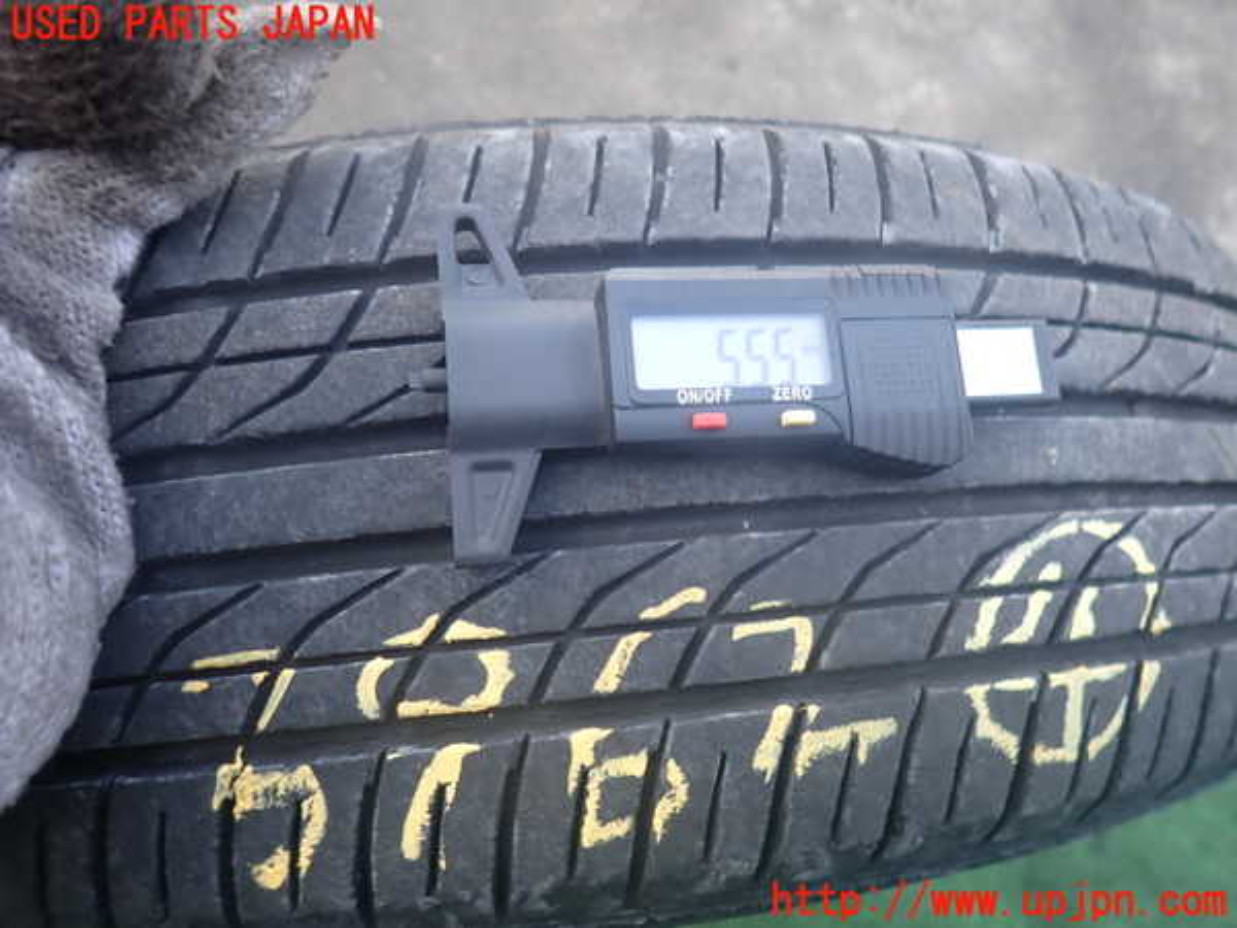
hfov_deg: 69.4
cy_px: 464
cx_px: 618
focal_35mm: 25
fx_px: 893
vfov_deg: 54.9
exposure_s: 1/200
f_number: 2
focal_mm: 4.5
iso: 100
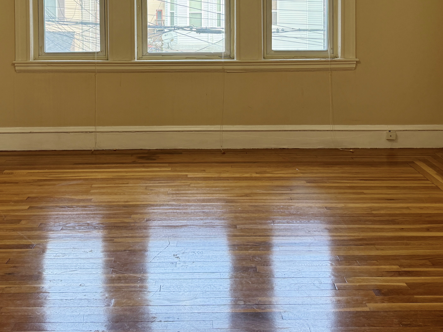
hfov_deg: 38.9
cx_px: 196
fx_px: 627
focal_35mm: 49
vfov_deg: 28.2
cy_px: 16
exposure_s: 1/169
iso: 100
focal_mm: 6.86
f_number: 1.78
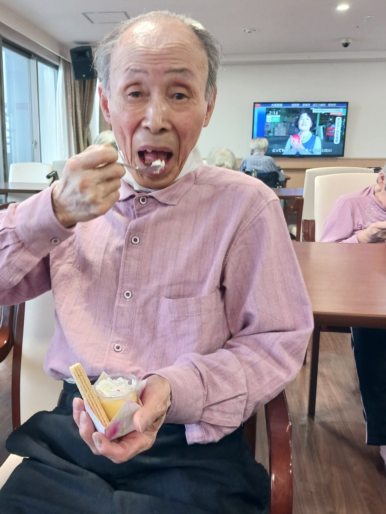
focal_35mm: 34
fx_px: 506
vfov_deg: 53.9
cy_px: 248
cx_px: 148
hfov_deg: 41.5
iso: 250
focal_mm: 4
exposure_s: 1/25
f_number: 1.8
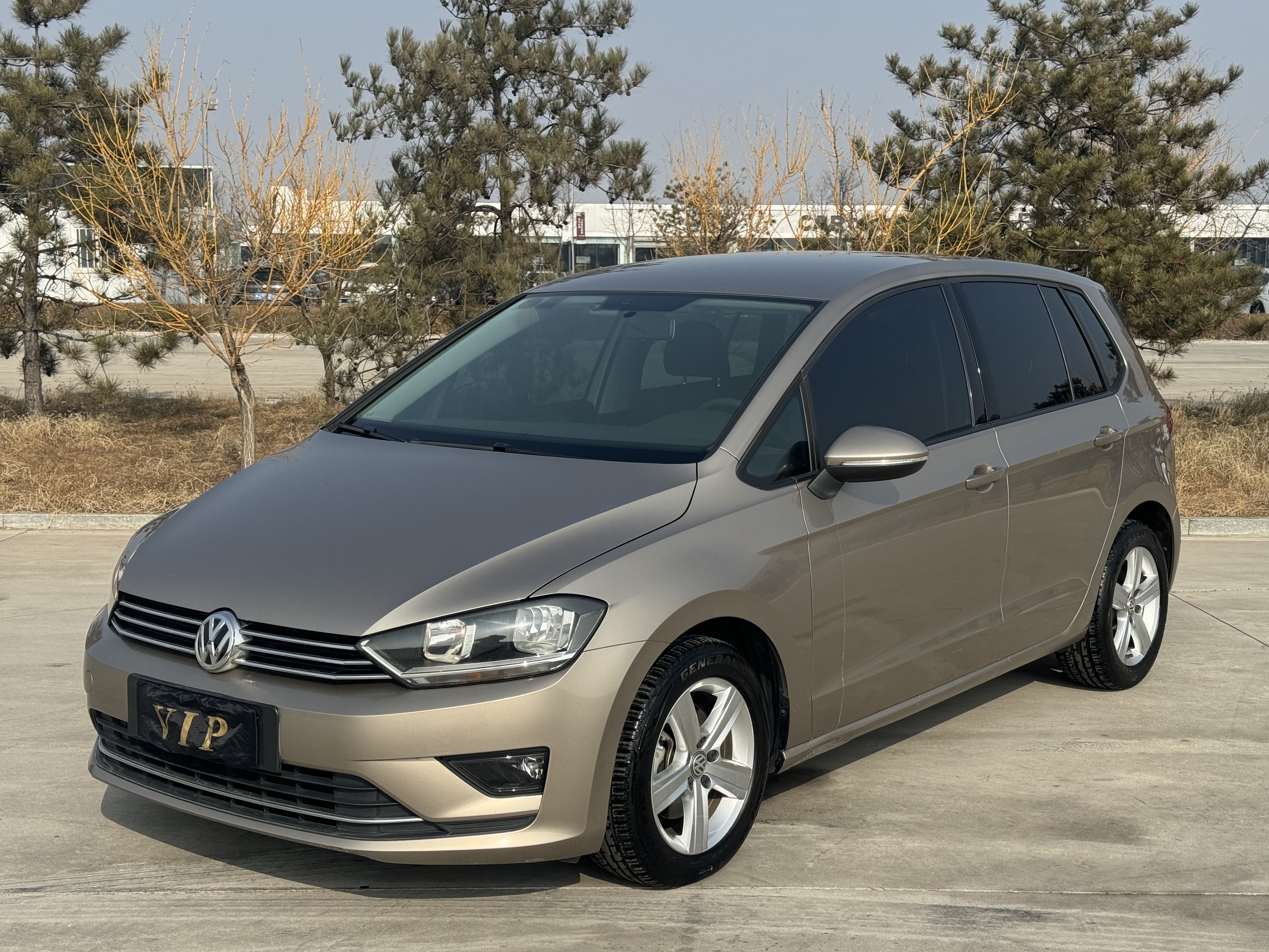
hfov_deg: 39.7
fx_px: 1760
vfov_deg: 30.3
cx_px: 634
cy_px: 476
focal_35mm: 48
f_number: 1.78
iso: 64
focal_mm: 6.76
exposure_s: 1/3817
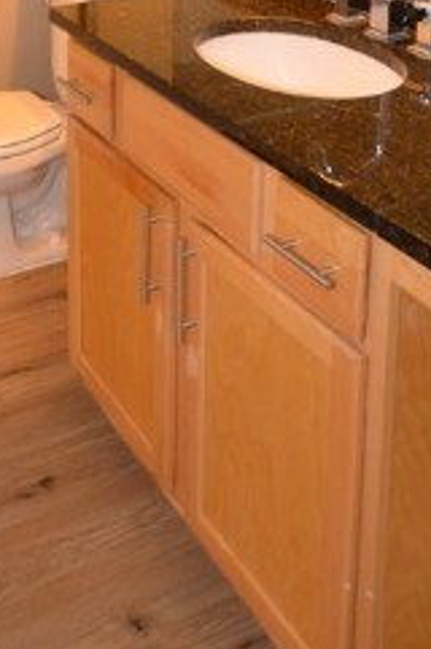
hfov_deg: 25.1
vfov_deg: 31.5
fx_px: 947
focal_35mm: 53
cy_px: -137
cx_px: 67
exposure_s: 1/60
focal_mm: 11
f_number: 3.5
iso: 450
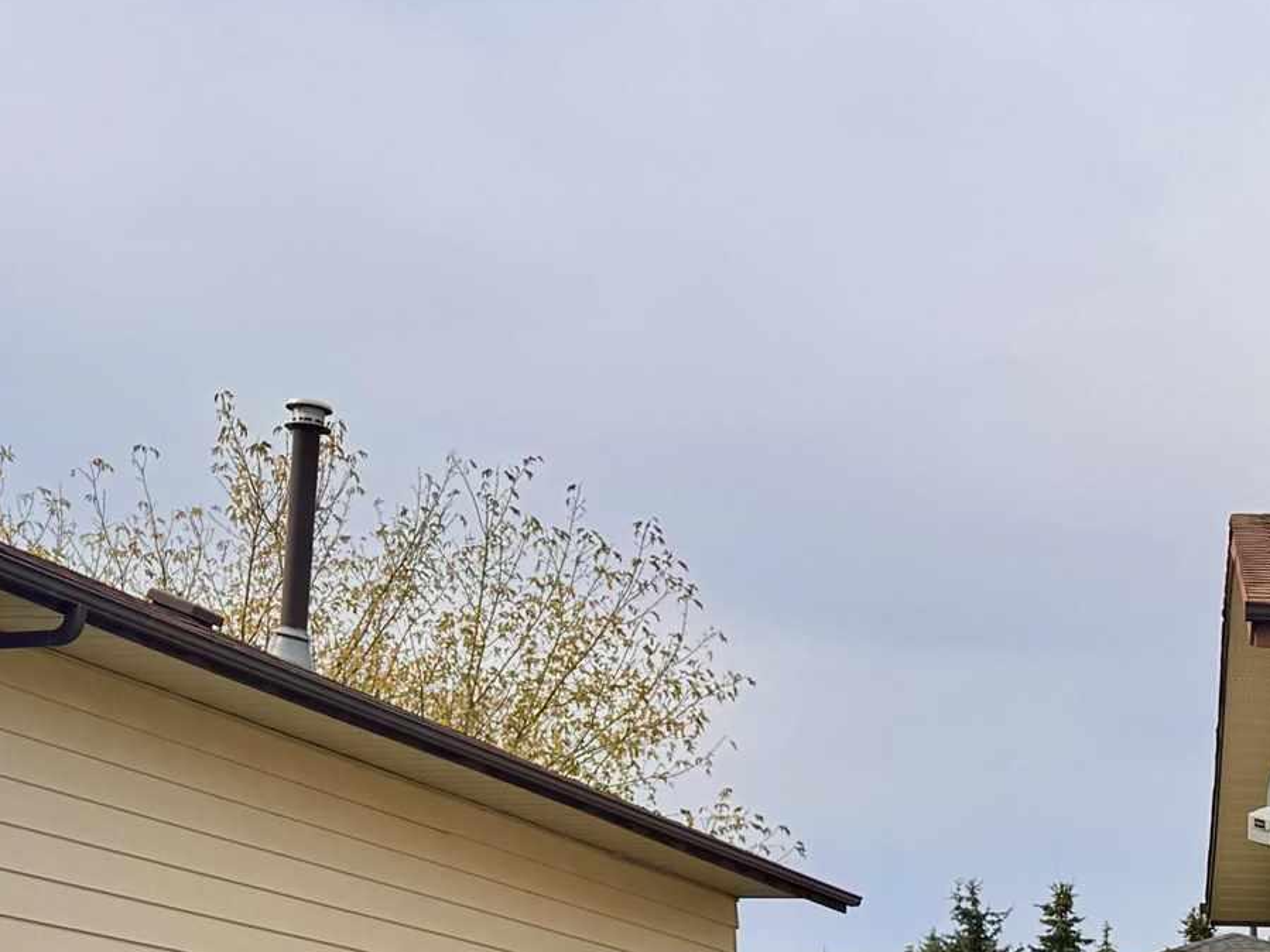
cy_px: 1076
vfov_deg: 17.3
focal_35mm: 82
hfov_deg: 21.6
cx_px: 1639
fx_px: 3008
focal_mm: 6.76
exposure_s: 1/3597
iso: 80
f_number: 1.78
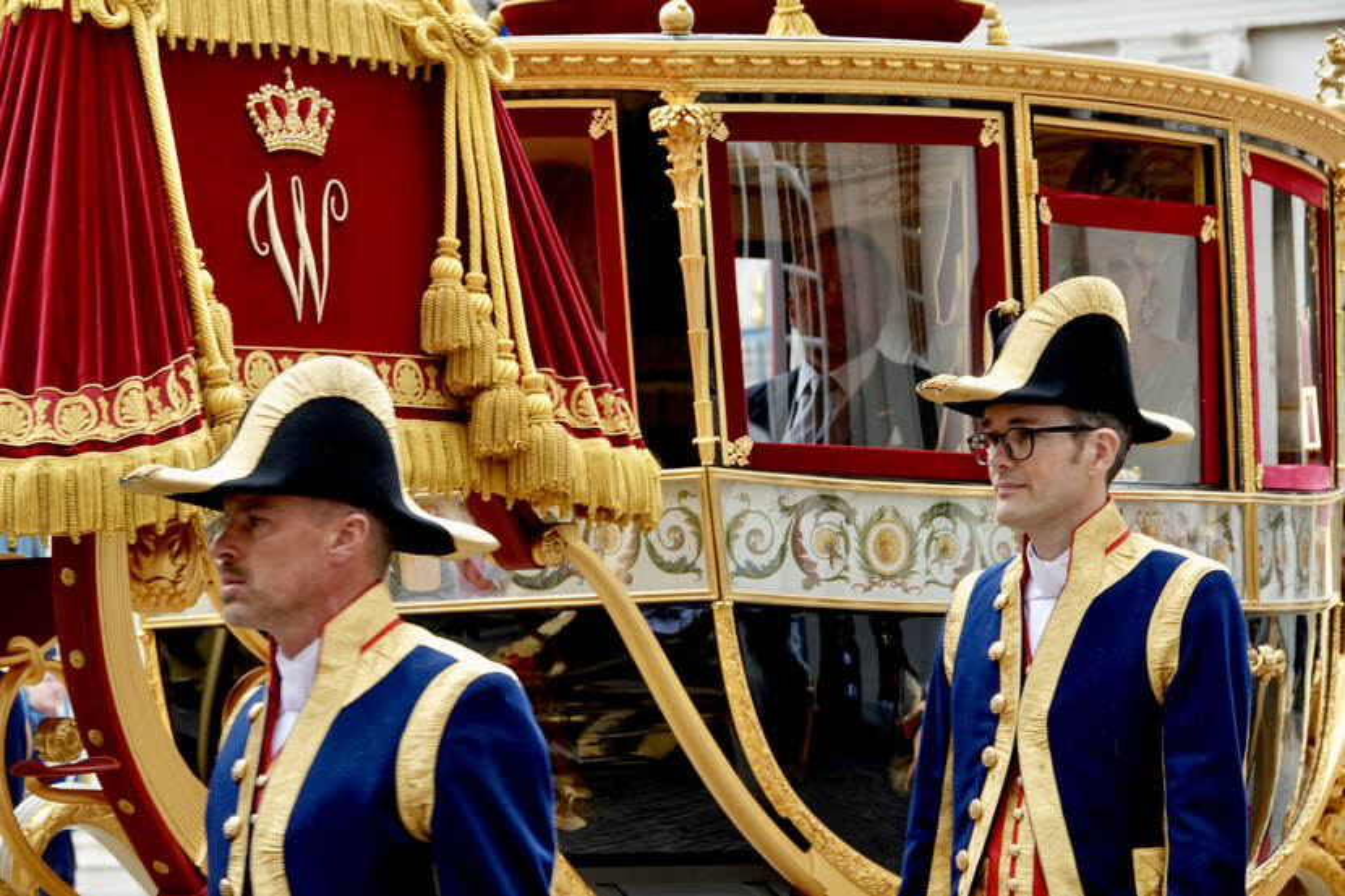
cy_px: 448
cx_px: 672
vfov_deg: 9.2
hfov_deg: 13.8
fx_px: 5565
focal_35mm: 149
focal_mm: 54.57
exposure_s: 1/160
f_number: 4
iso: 320
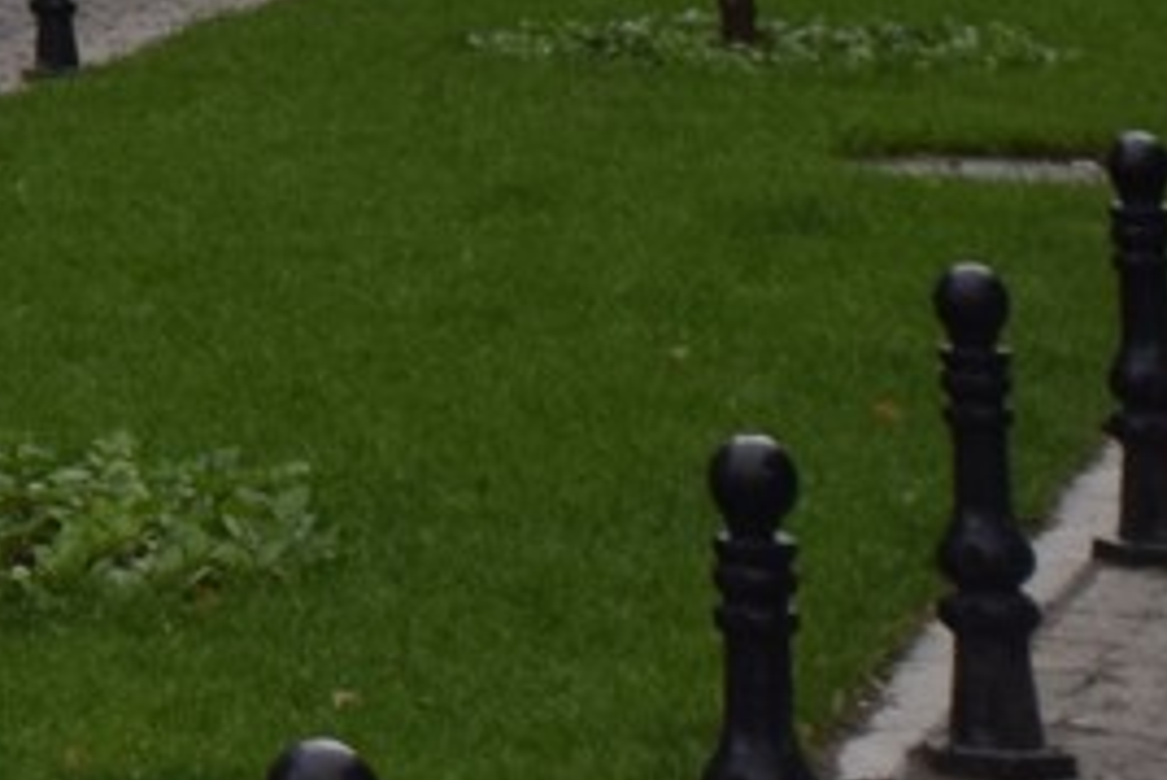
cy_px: -1516
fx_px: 6941
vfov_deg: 6.0
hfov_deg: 8.9
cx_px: -1420
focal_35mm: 214
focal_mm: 20
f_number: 8
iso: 400
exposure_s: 1/250
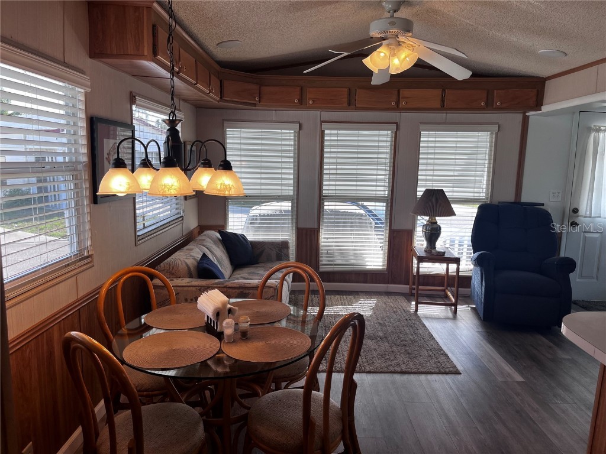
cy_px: 227
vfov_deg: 53.1
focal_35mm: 26
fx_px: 455
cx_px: 303
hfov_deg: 67.3
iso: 40
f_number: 1.6
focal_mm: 5.1
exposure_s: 1/242
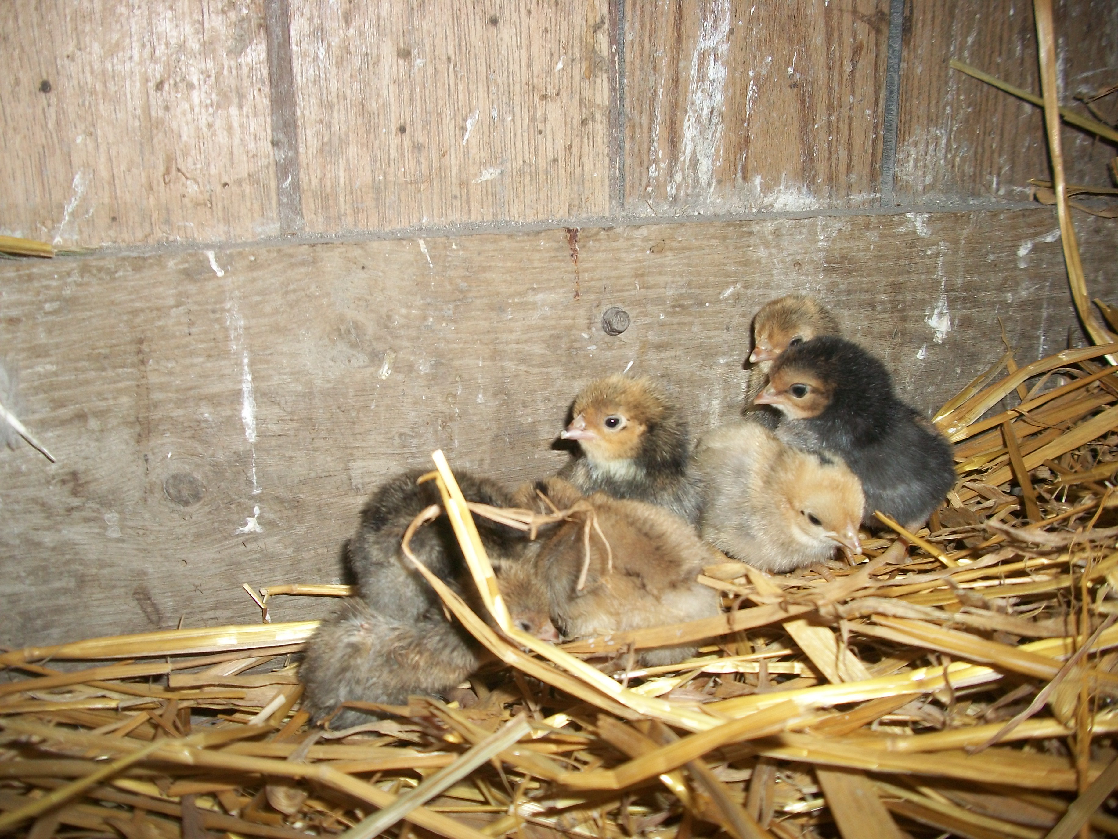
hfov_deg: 56.8
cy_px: 420
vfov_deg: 44.2
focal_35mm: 32
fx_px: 1034
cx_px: 559
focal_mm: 5.7
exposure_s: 1/60
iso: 80
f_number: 2.9
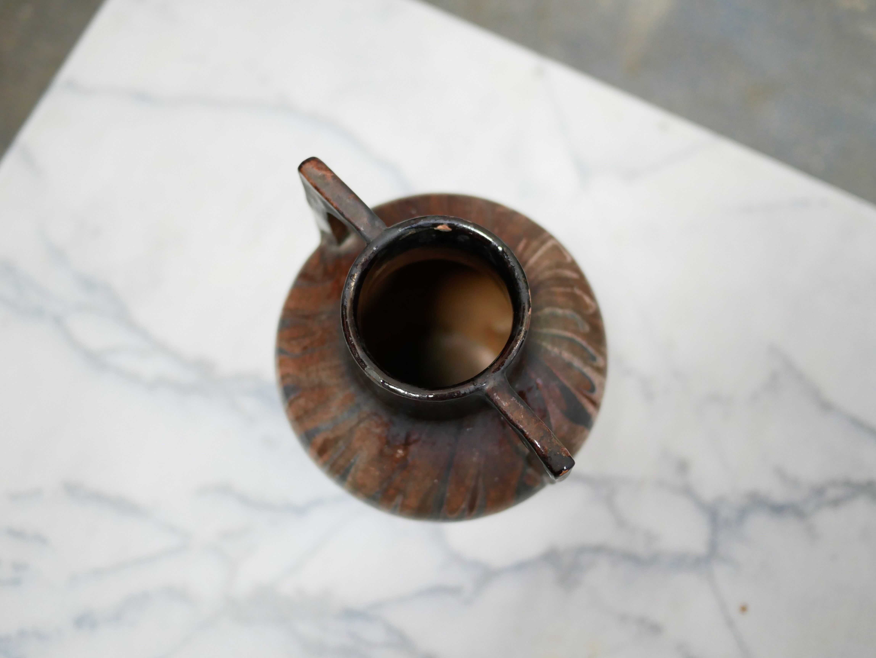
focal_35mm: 40
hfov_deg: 46.8
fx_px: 1013
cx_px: 438
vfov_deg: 36.0
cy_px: 329
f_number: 1.7
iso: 800
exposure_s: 1/60
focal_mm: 20
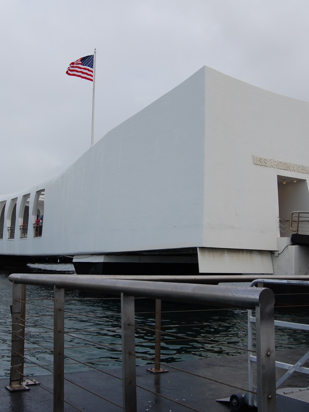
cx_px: 132
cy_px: 203
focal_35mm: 40
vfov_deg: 46.8
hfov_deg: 35.9
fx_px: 476
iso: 200
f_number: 8
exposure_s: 1/250
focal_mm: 18
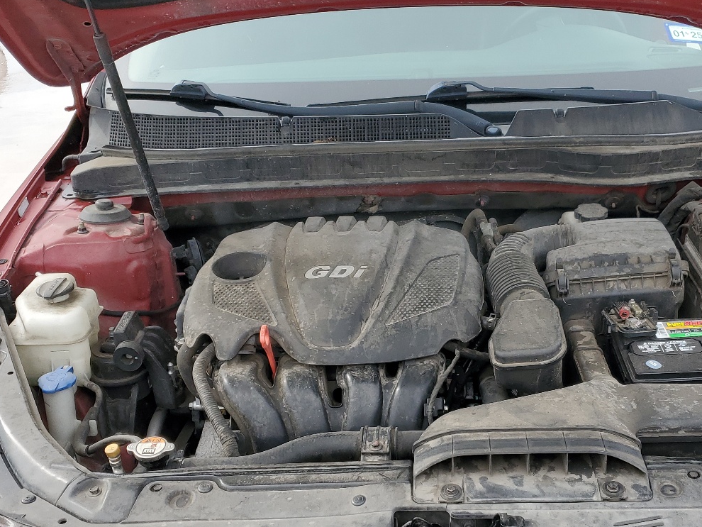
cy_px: 378
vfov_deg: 33.8
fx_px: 852
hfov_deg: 44.4
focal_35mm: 42
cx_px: 438
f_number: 1.5
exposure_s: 1/625
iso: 50
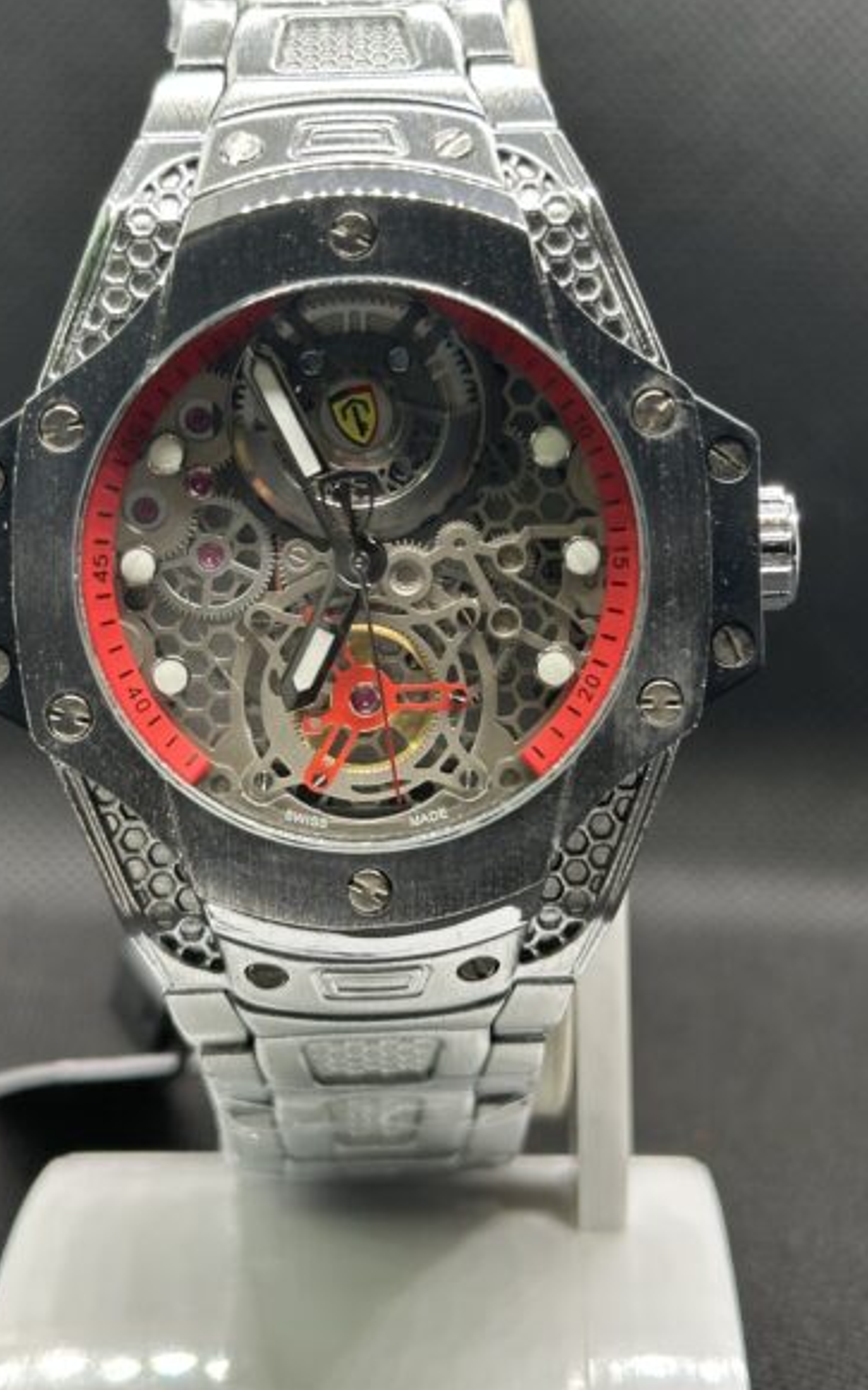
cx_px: 380
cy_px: 517
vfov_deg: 29.3
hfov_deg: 18.6
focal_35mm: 70
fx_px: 2650
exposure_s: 1/50
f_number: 1.78
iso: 64
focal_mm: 6.86
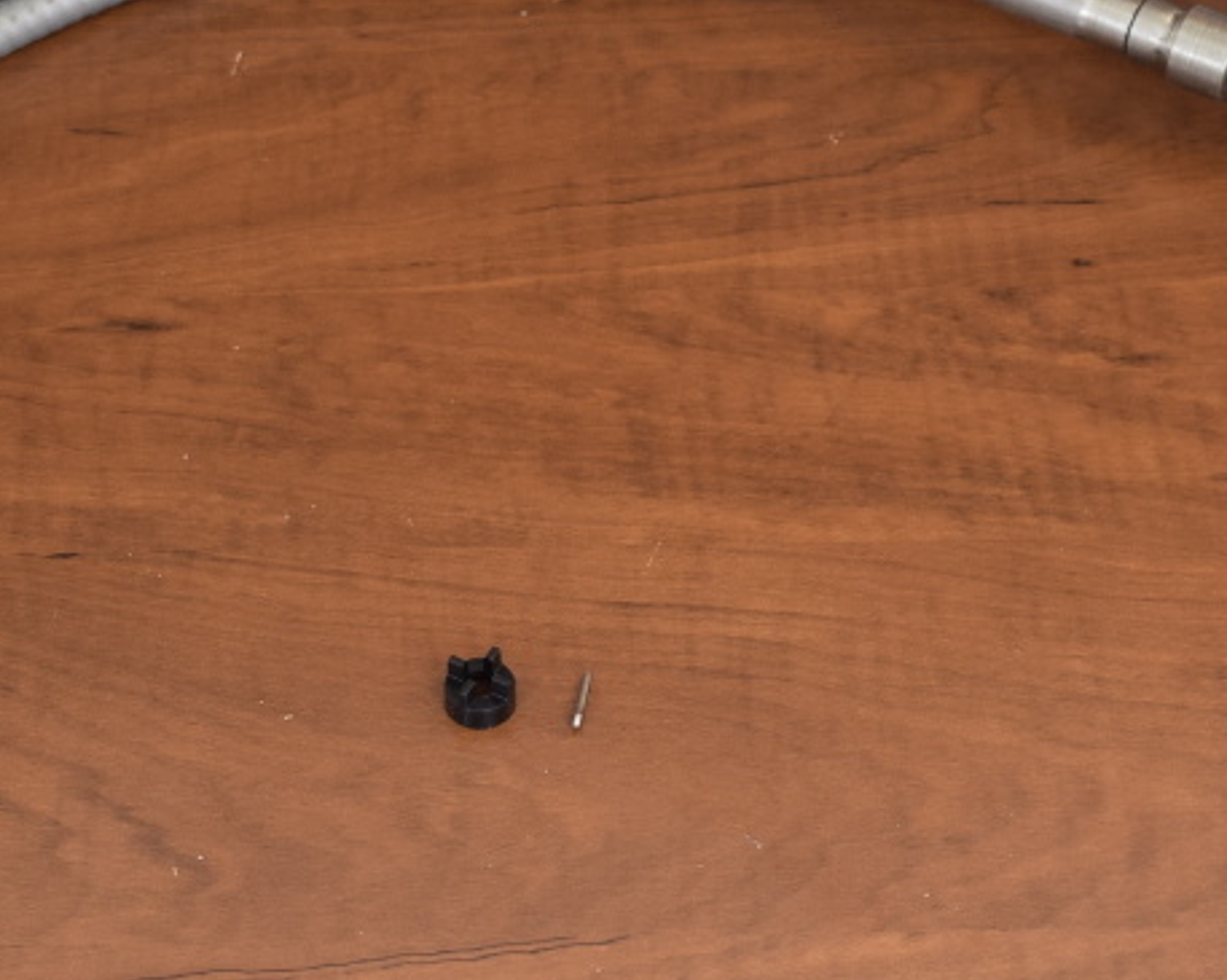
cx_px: 583
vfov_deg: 14.8
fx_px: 3761
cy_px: 608
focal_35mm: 104
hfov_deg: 18.5
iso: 400
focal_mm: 21
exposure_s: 1/125
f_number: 5.6
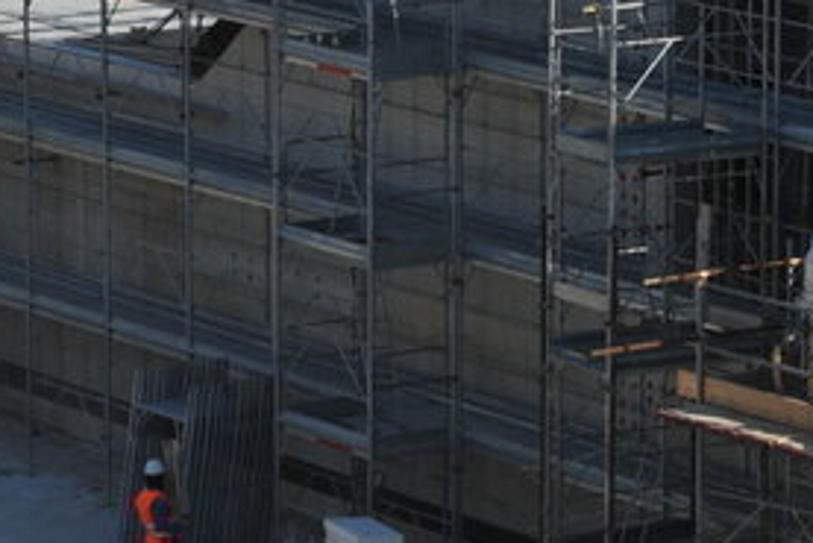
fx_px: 6168
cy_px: -29
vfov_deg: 5.0
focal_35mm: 273
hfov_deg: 7.5
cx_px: 279
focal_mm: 70
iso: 200
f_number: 10
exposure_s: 1/400
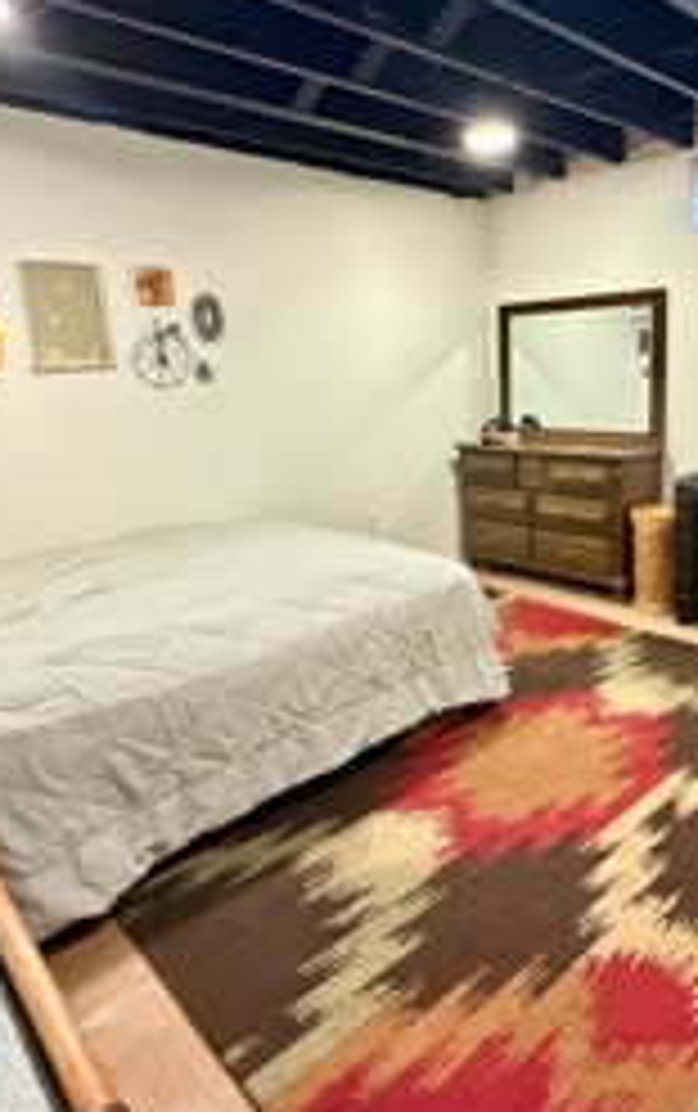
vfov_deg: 74.6
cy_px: 513
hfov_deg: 49.4
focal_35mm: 24
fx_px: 728
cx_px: 513
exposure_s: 1/60
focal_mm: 2.22
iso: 1000
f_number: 2.2
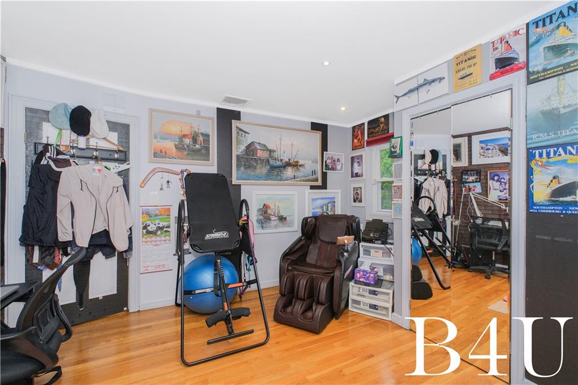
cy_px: 192
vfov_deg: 77.3
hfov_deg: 100.4
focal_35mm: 15
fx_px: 241
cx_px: 289
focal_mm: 10
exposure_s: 1/60
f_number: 8
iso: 800
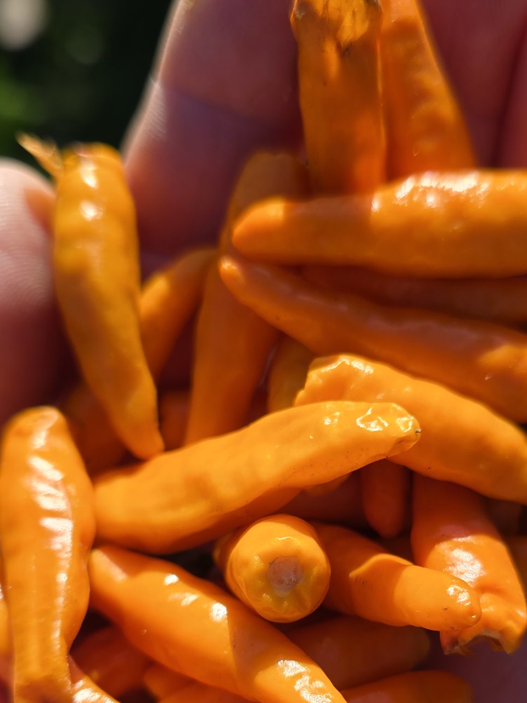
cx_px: 302
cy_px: 543
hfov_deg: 31.5
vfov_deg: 39.9
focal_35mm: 46
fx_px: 934
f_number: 1.7
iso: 12
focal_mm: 6.3
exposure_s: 1/569
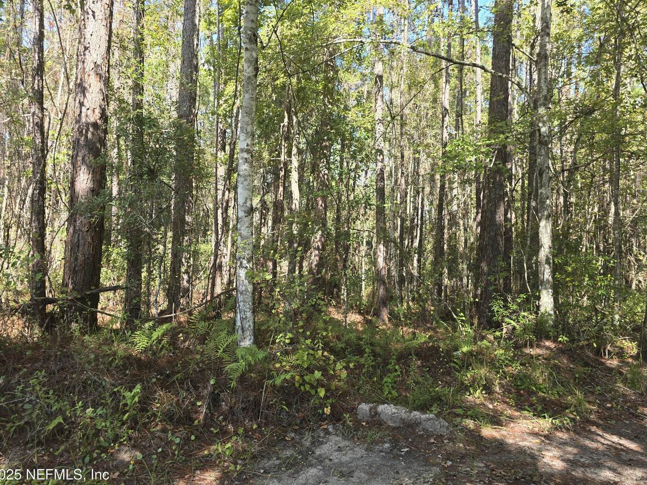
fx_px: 449
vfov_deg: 56.8
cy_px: 245
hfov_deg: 71.6
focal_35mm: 24
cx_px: 316
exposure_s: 1/180
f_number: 1.7
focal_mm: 6.3
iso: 32
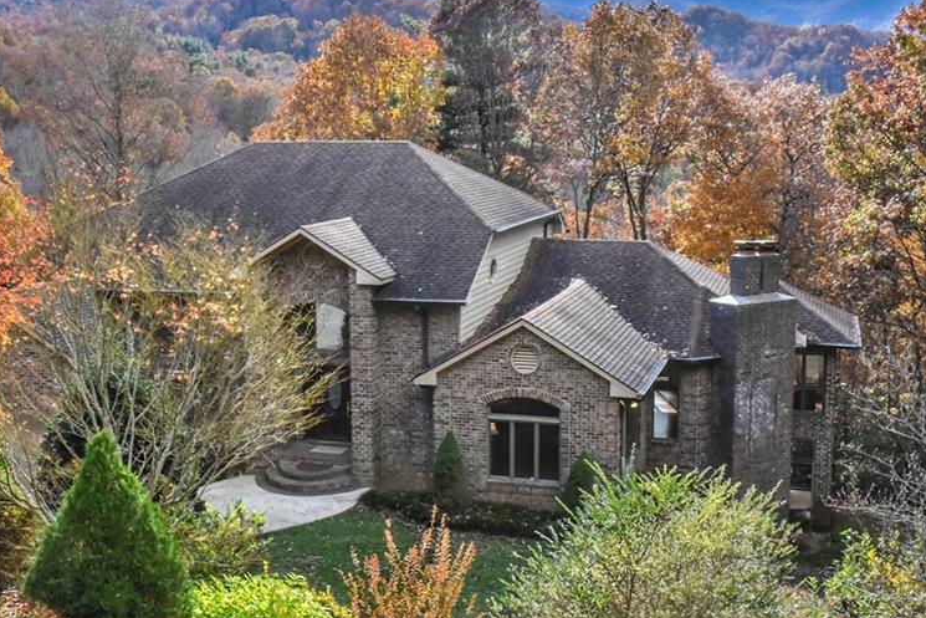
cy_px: 330
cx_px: 433
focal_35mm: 44
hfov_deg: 44.5
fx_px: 1132
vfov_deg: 30.5
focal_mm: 32
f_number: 16
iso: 4000
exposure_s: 1/250
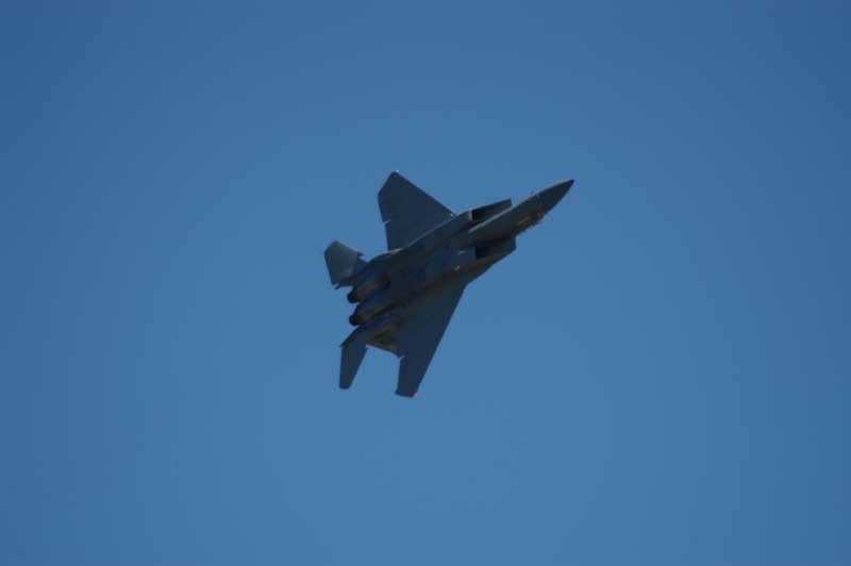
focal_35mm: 450
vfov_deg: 3.0
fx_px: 10628
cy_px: 283
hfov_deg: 4.6
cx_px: 426
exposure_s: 1/1250
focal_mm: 300
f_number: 5.6
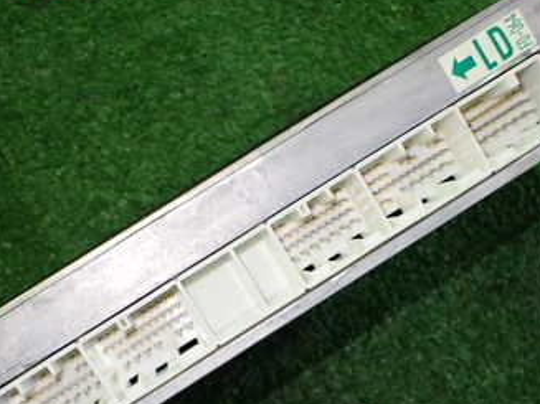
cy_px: 322
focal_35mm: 55
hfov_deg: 34.9
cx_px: 279
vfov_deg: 26.1
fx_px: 858
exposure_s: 1/125
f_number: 2.3
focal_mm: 5.4
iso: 640
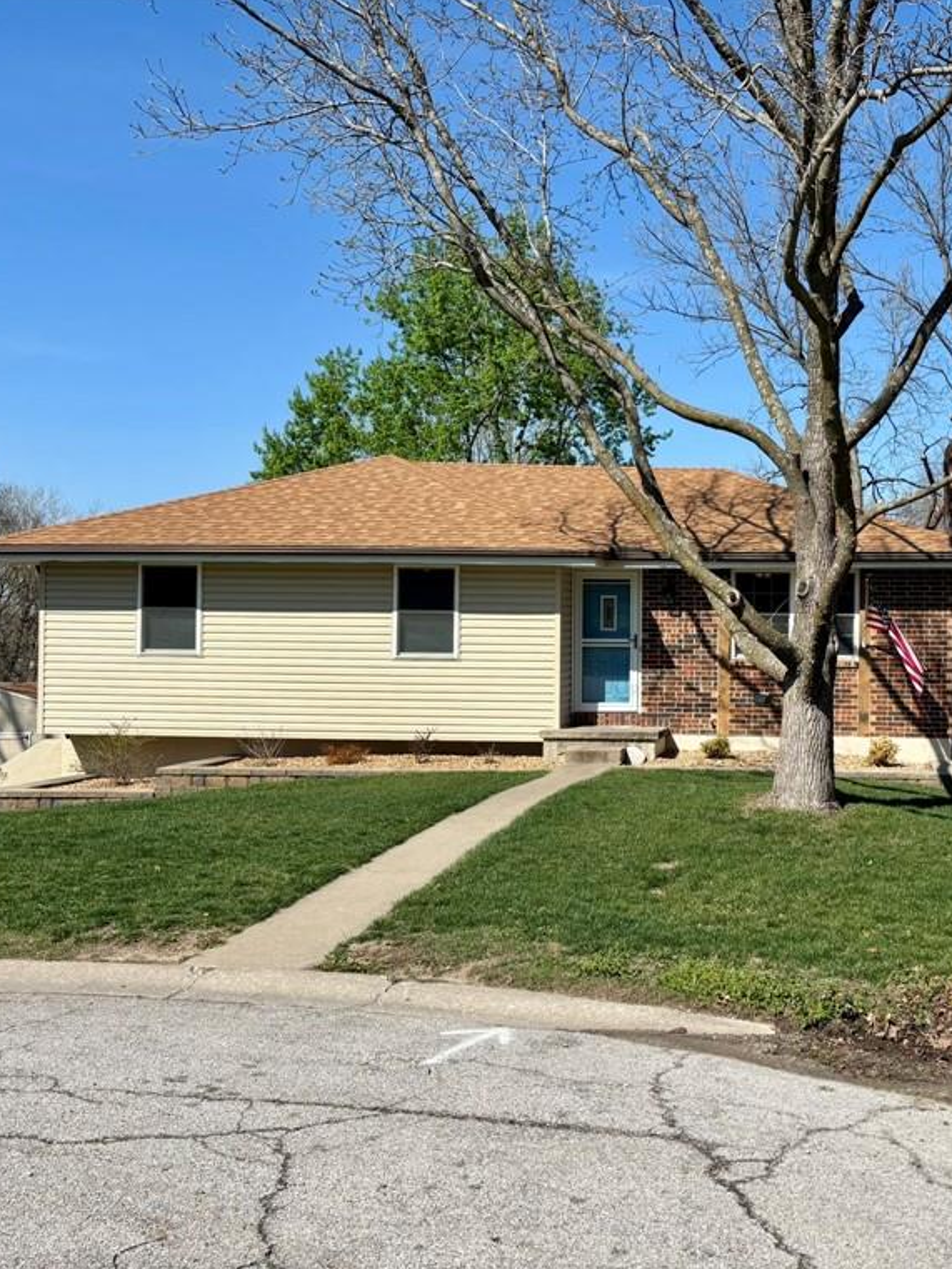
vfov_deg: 52.6
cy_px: 632
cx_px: 755
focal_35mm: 35
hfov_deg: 39.2
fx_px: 1283
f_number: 1.6
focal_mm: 5.96
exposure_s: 1/3788
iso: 50
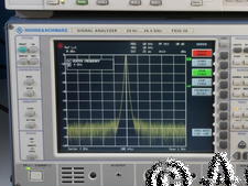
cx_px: 194
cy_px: 50
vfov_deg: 10.4
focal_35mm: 142
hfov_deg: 13.8
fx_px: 1018
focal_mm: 40
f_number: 22
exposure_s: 1/1.3
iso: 800
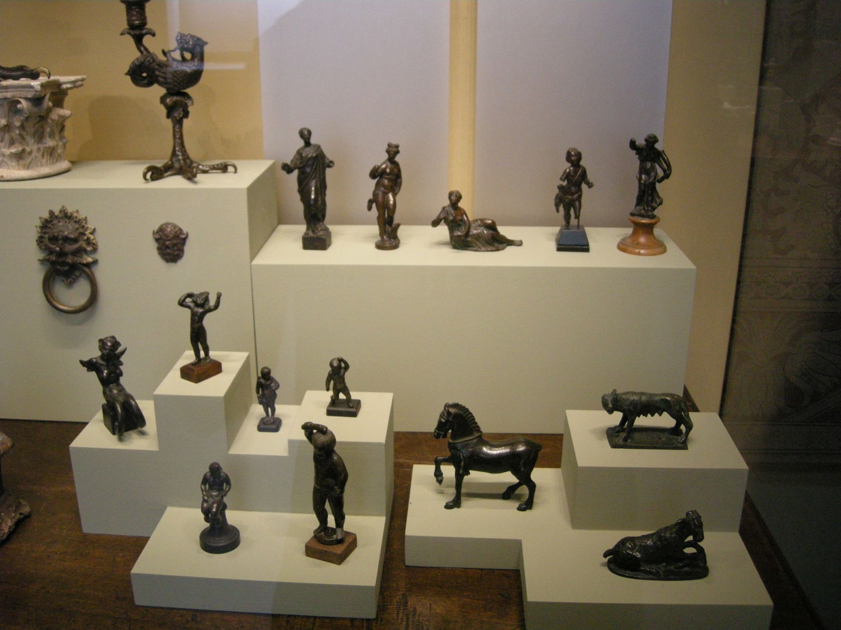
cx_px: 420
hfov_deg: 51.4
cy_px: 315
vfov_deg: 39.7
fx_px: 875
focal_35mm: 36
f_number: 2.7
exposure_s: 1/28.7
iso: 400
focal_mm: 7.5
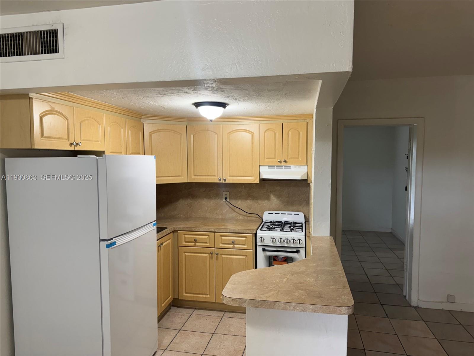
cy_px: 178
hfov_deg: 71.6
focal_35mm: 24
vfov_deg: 56.8
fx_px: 329
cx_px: 237
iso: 125
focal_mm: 6.76
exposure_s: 1/120
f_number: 1.78
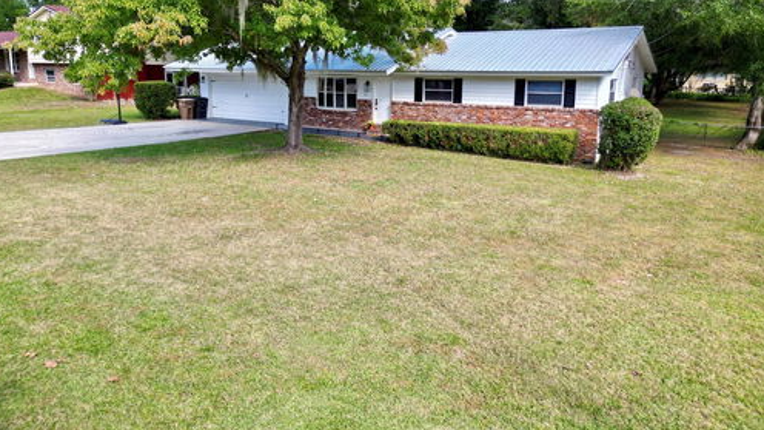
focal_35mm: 27
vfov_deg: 42.5
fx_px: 547
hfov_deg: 69.9
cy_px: 159
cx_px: 376
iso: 100
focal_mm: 6.72
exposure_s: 1/640
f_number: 1.7
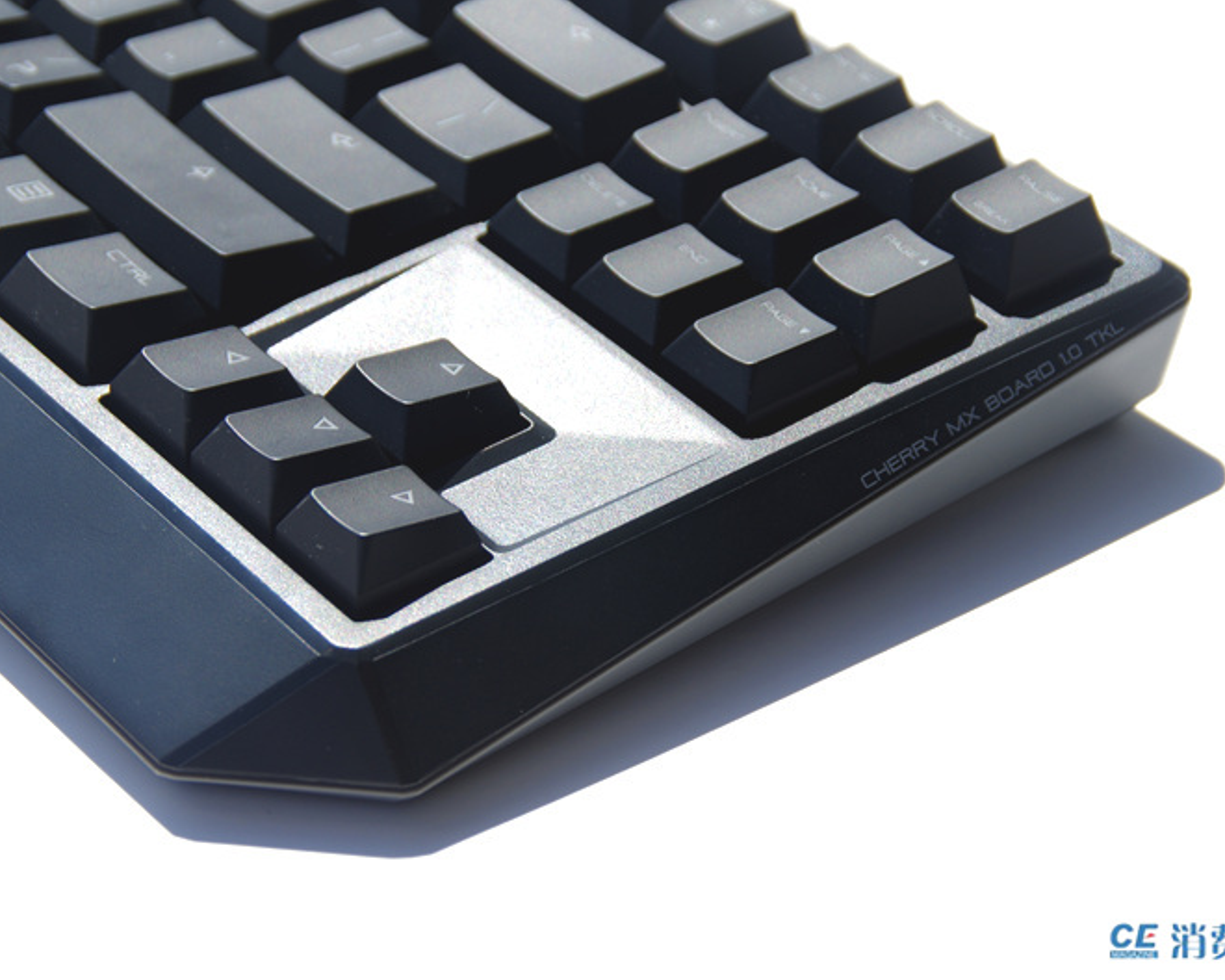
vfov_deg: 11.6
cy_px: 492
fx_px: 4822
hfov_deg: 14.5
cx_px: 603
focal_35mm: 133
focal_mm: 78
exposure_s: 1/250
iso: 100
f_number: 8
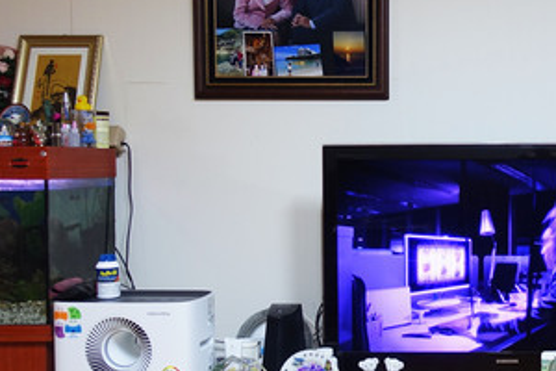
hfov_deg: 33.5
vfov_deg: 24.2
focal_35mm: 56
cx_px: 512
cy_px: 197
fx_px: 865
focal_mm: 8.8
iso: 160
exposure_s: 1/30
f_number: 1.8
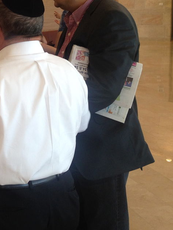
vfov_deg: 26.3
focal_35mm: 73
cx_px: -7
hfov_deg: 19.5
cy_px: 52
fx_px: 486
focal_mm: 4.12
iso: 64
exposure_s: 1/60
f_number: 2.4
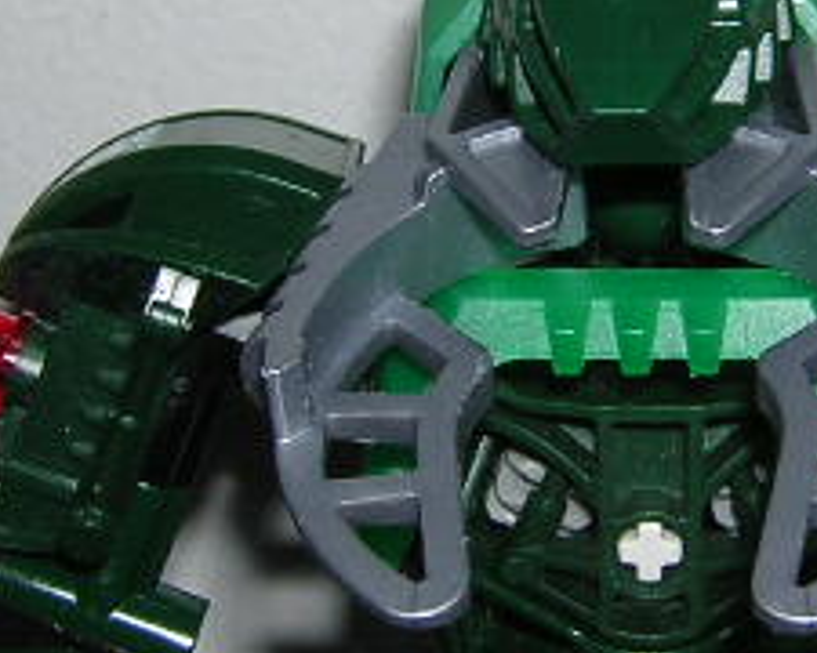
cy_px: 221
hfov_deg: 17.2
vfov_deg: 13.9
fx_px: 2684
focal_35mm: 111
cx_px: 632
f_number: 5.4
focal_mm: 5.2
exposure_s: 1/60.1
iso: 100
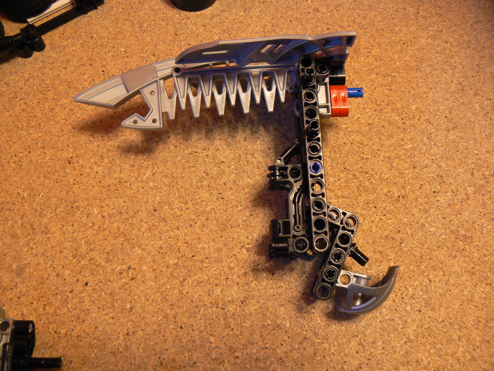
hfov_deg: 51.4
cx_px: 247
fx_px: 514
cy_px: 186
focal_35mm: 36
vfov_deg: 39.7
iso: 200
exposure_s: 1/15
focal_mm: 6
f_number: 2.8
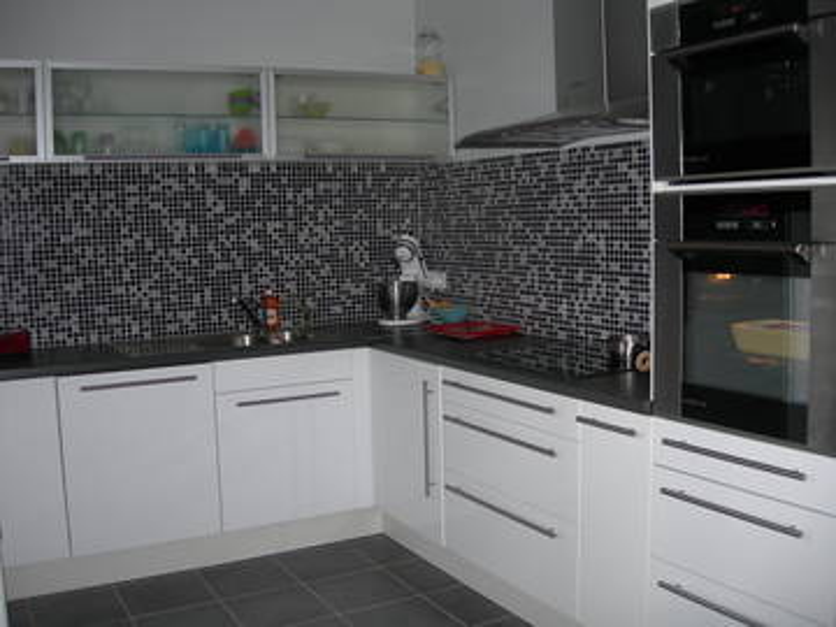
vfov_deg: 37.7
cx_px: 418
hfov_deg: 49.0
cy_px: 314
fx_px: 918
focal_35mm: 38
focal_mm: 7.8
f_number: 2.8
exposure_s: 1/60.1
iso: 64
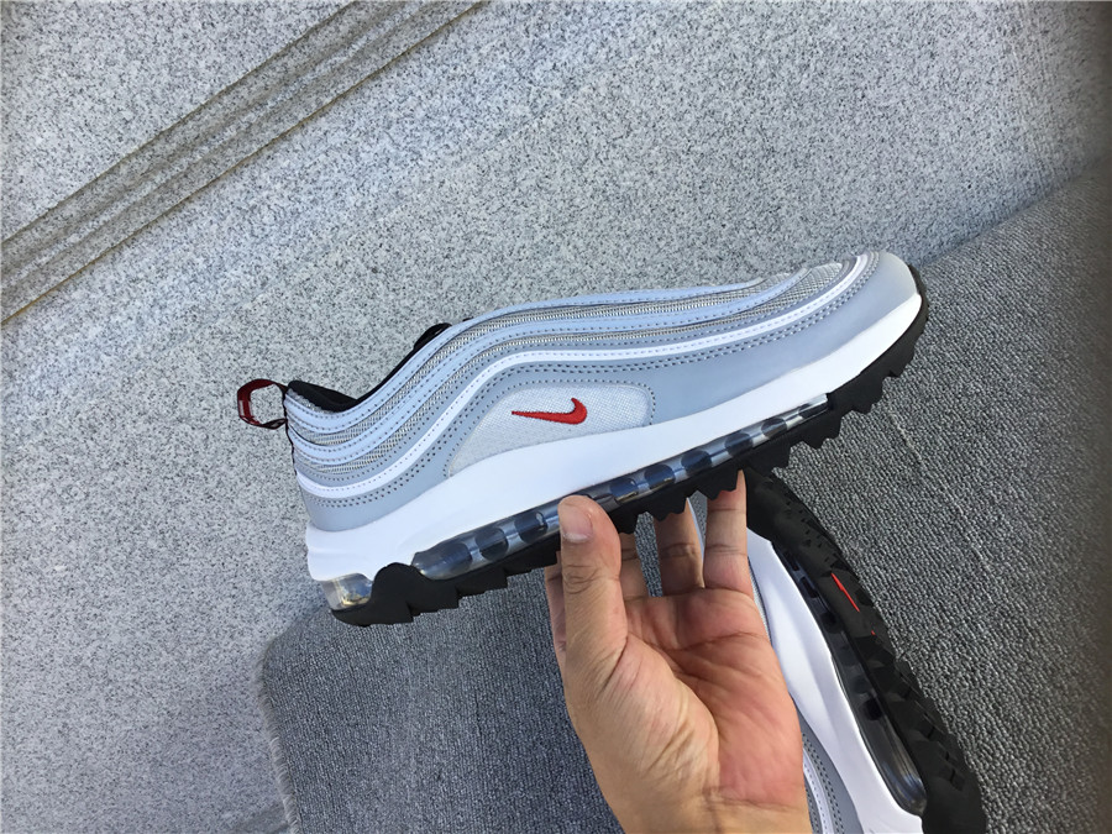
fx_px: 996
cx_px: 556
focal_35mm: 31
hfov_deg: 58.4
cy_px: 417
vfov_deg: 45.4
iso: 25
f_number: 2.4
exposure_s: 1/275
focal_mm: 3.3
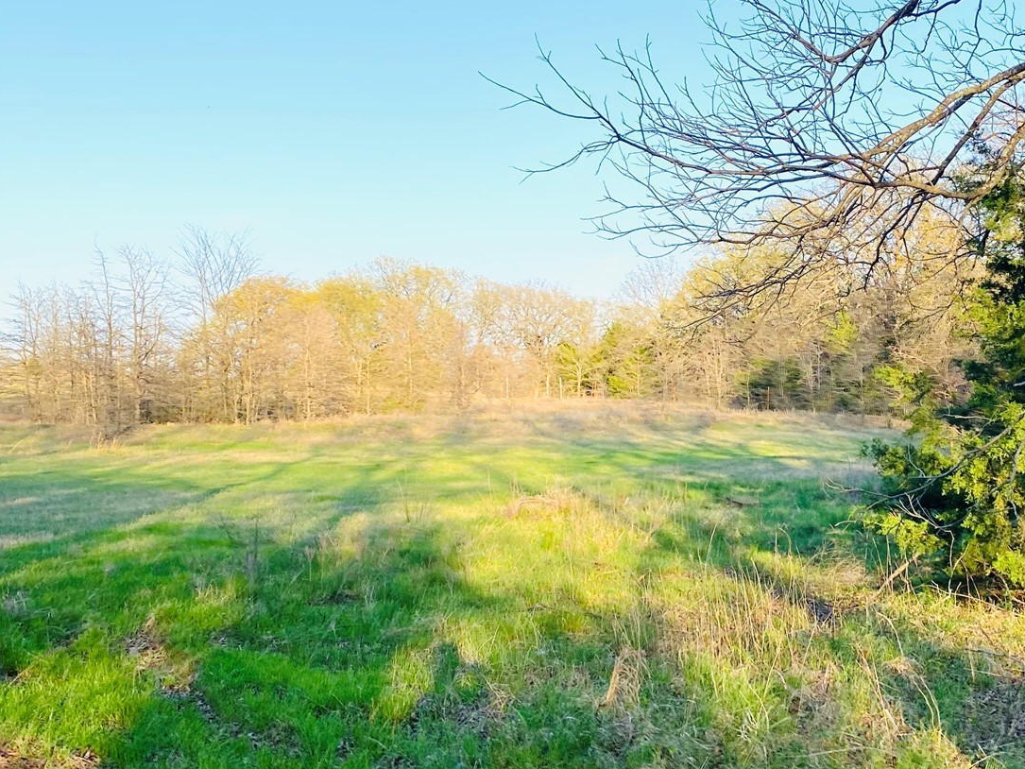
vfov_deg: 31.5
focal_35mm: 46
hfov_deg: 40.5
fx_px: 1362
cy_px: 355
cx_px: 720
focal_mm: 4.25
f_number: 1.8
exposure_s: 1/1124
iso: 32
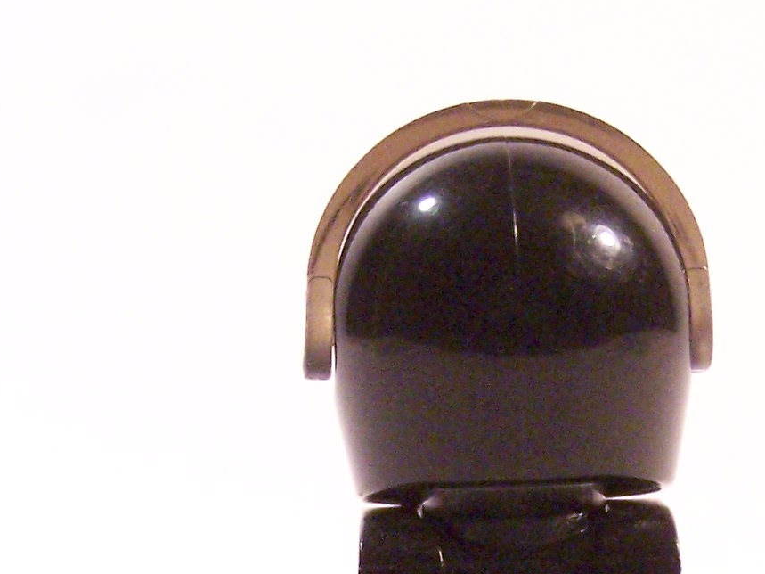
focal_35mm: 201
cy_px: 772
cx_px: 549
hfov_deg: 9.8
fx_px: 4441
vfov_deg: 7.3
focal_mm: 11.1
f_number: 3.6
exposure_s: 1/30
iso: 400
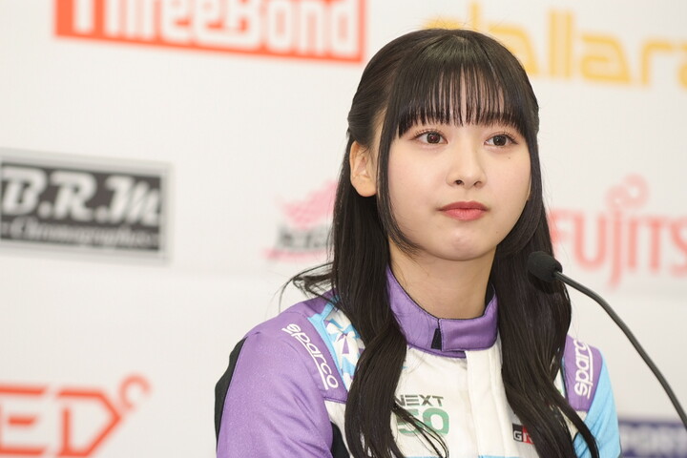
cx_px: 344
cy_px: 229
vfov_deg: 6.1
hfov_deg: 9.1
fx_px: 4293
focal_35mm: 225
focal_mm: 150
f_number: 4
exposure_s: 1/60
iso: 400
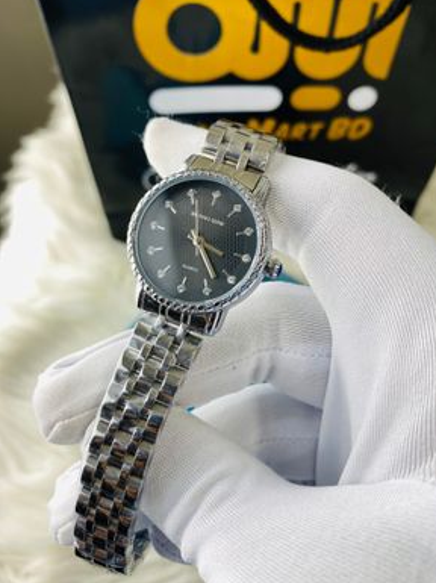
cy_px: 286
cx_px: 226
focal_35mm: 26
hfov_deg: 53.0
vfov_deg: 67.3
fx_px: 437
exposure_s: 1/100
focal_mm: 4.25
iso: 32
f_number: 1.8
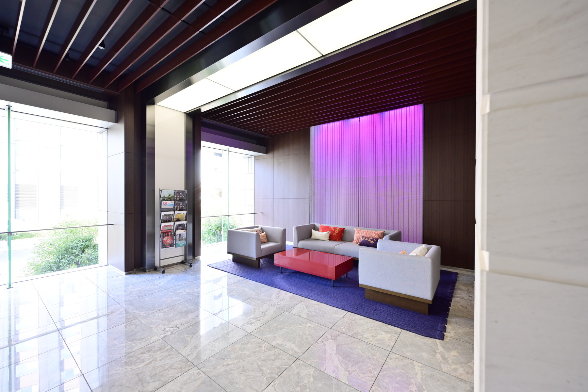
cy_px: 196
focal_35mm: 14
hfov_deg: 104.3
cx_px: 294
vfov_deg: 81.2
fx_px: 229
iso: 800
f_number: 3.5
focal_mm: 14
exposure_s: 1/100
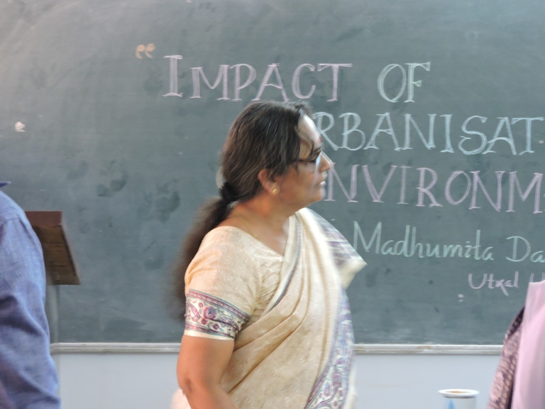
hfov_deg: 14.6
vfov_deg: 11.0
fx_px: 2125
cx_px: 272
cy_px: 204
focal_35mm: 135
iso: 800
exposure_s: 1/8
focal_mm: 24.1
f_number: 4.3
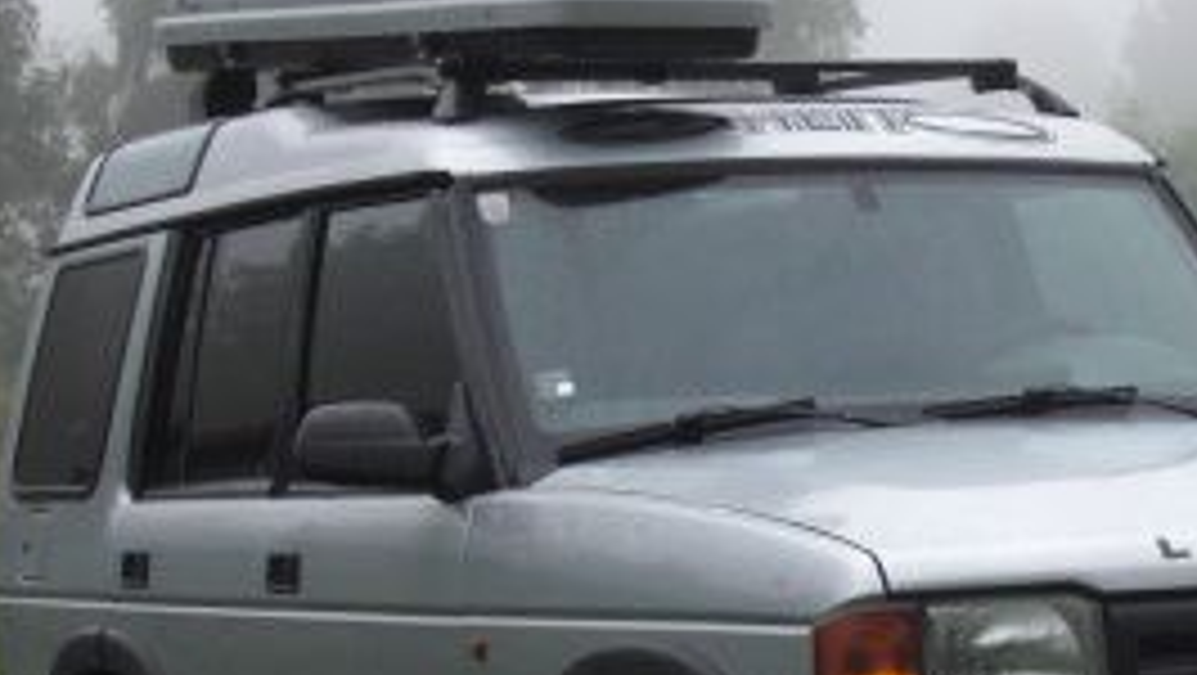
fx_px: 4573
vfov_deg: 8.4
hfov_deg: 14.8
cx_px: 994
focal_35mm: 144
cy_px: 490
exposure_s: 1/125
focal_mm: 9.8
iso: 100
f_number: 3.6
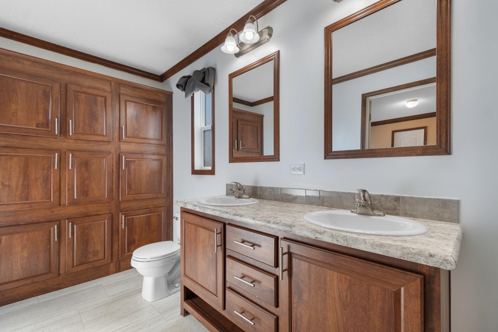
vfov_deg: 77.3
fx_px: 207
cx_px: 249
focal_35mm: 15
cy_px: 166
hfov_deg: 100.4
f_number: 4.5
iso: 100
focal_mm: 10
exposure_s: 1/40
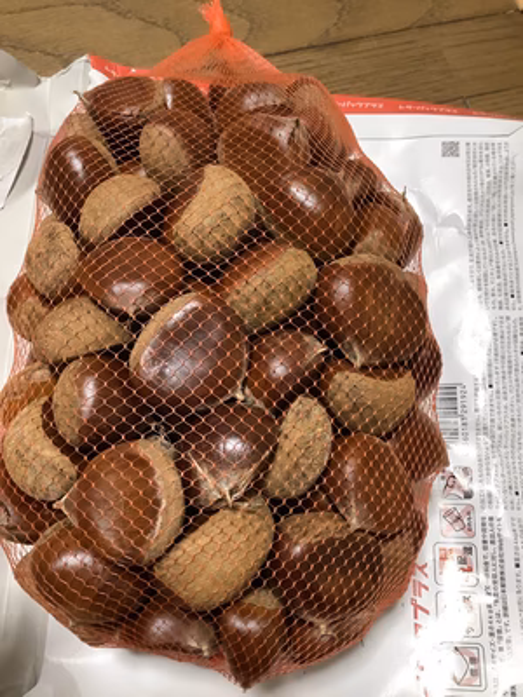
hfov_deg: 45.4
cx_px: 262
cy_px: 348
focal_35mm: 31
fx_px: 624
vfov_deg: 58.4
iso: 320
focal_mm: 3.3
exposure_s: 1/33
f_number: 2.4
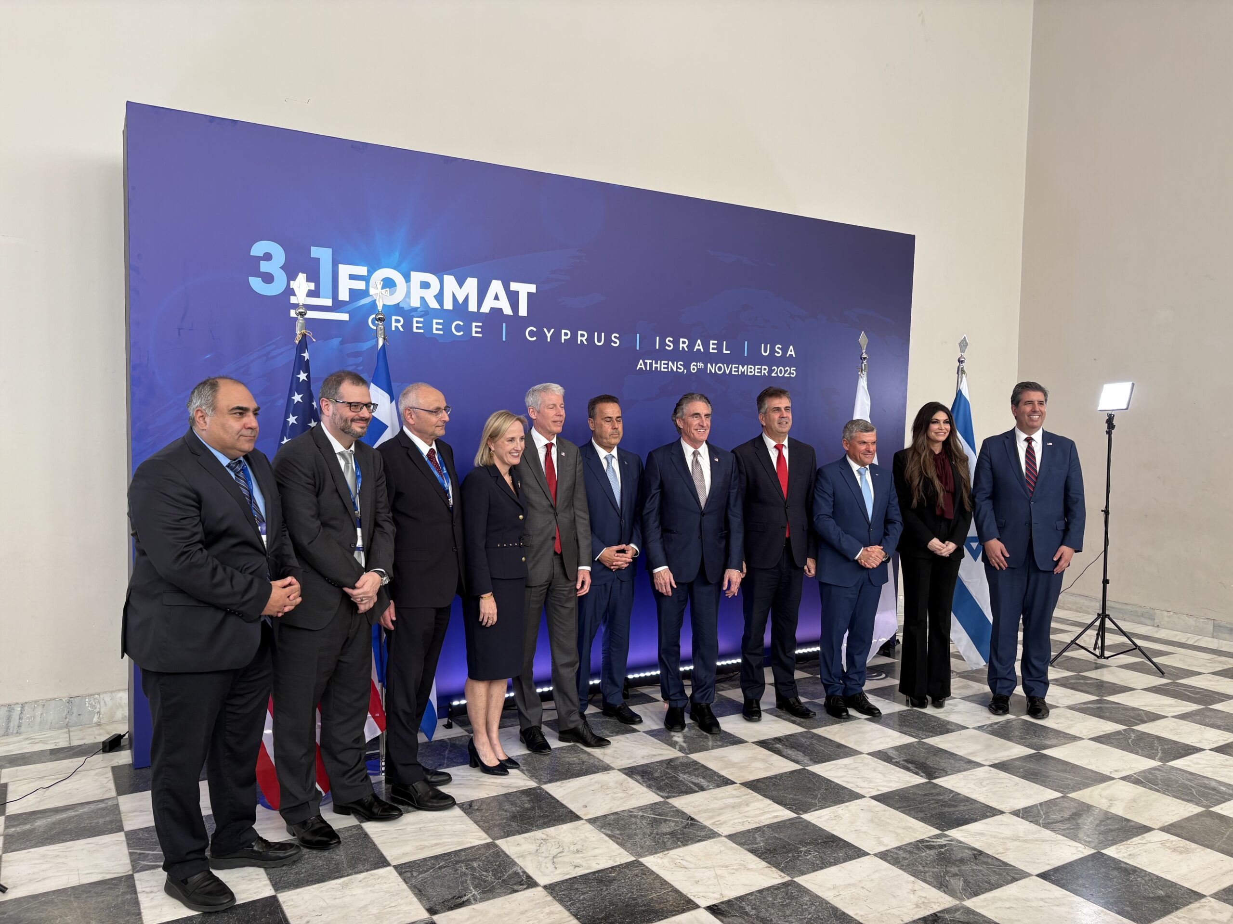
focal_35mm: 26
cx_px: 616
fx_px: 926
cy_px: 462
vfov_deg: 53.1
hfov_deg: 67.3
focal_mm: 5.96
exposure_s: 1/100
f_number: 1.6
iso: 50
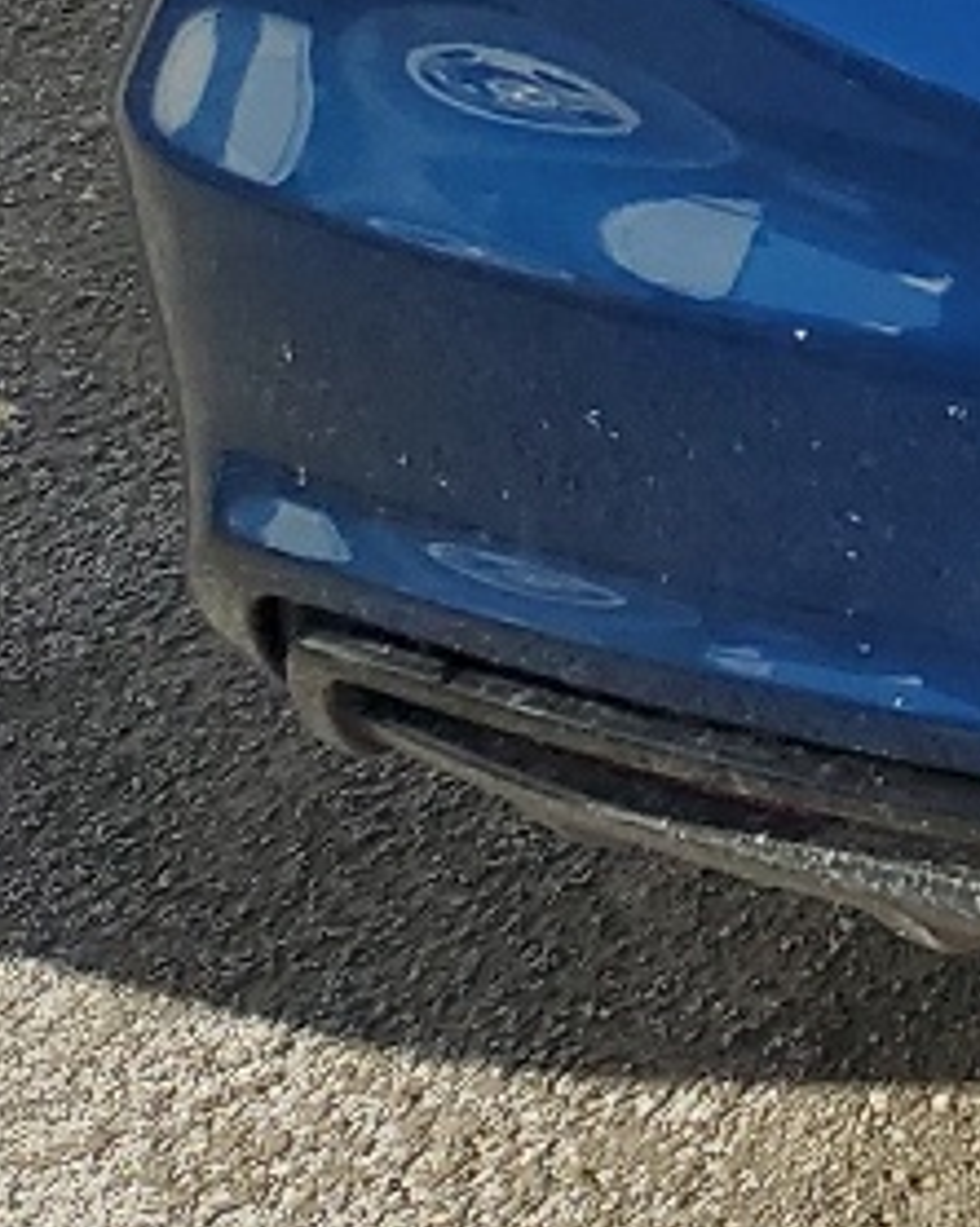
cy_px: -861
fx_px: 5299
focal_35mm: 146
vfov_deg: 12.3
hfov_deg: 8.6
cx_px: 3015
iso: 50
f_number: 1.5
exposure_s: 1/2000
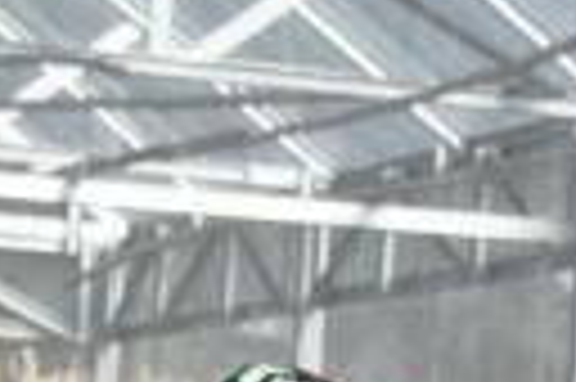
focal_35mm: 252
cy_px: 1395
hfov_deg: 8.2
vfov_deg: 5.0
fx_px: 4027
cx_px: 207
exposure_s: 1/500
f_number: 8
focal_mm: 21
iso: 220
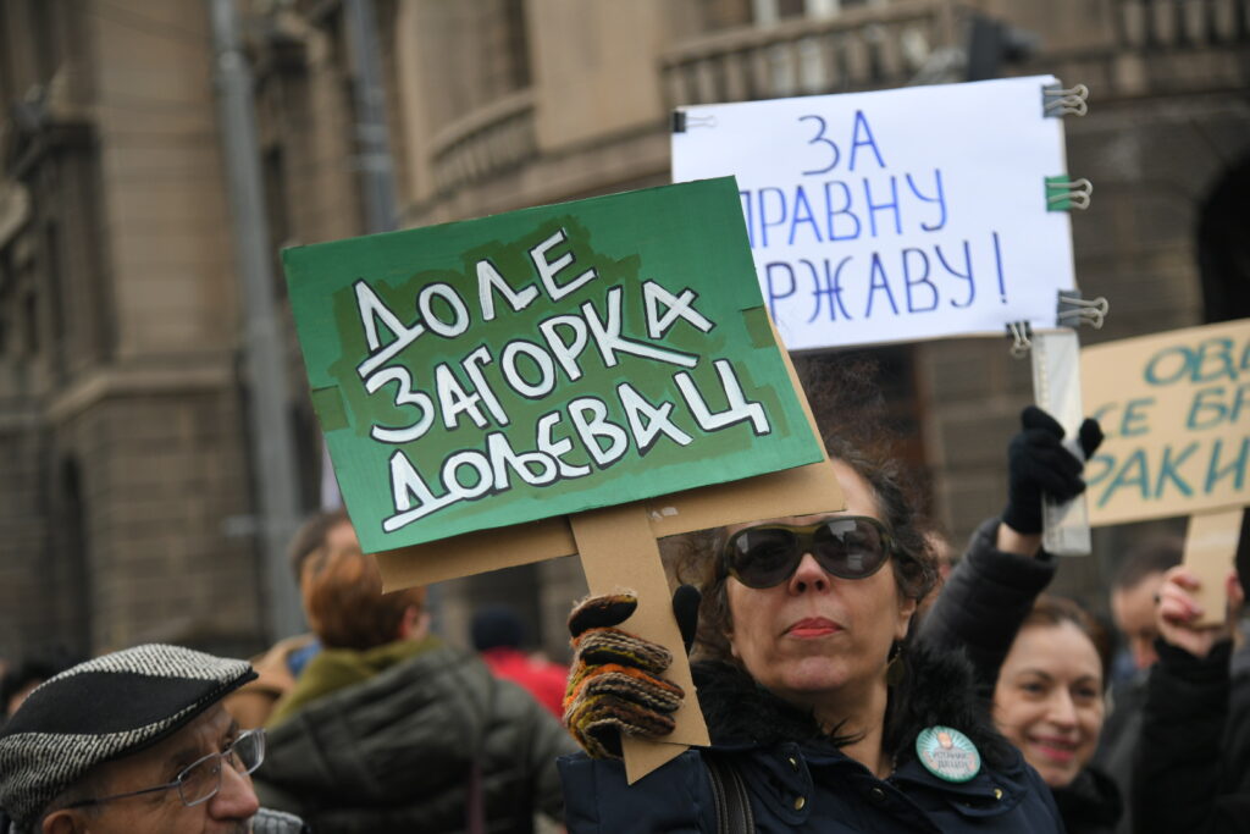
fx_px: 2604
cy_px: 417
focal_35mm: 75
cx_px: 625
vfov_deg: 18.2
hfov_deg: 27.0
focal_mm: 75
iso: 500
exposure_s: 1/500
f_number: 4
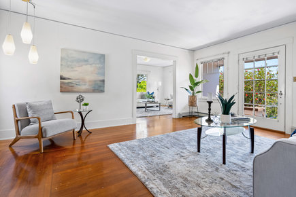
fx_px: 140
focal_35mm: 17
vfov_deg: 70.4
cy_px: 98
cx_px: 148
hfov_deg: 93.3
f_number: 9
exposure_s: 1/8
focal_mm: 17
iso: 400
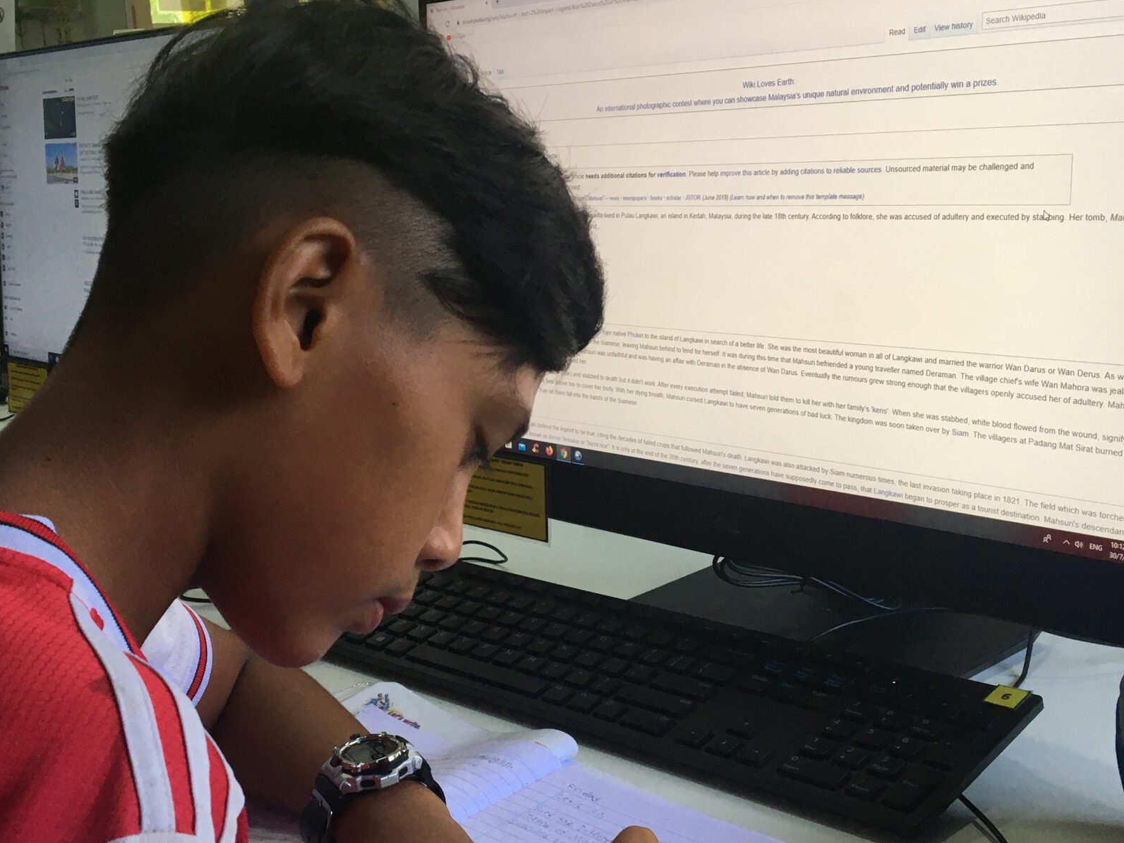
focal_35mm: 47
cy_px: 448
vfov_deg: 30.9
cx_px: 498
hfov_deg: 40.4
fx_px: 1526
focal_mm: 4.15
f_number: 2.2
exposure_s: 1/33
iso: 32
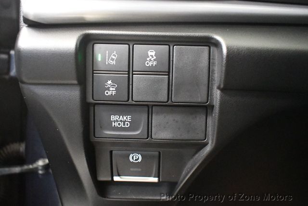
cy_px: 103
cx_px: 154
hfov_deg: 53.1
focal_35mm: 36
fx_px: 308
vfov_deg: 36.9
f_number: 3.5
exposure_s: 1/60
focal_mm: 18
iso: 11400
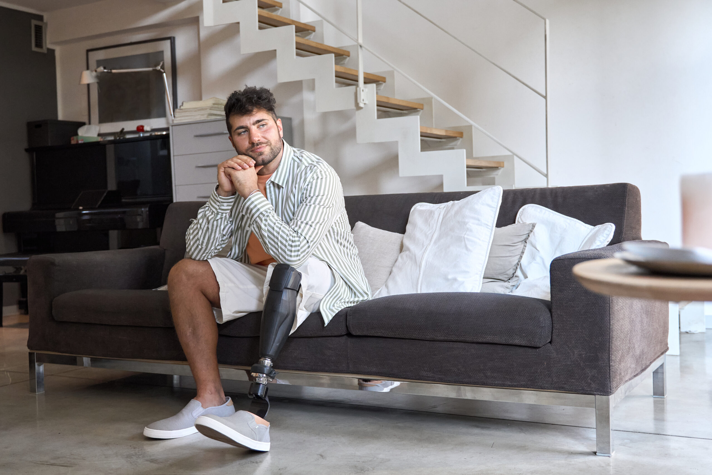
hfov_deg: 46.4
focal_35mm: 42
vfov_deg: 31.9
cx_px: 356
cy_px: 238
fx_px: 831
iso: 1000
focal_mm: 28
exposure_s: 1/320
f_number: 2.8
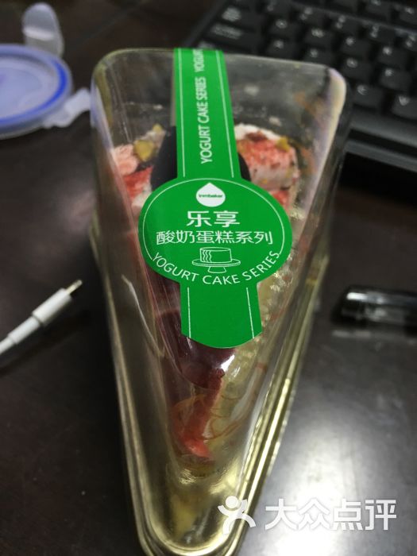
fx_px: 466
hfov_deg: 48.2
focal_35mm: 29
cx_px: 208
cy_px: 278
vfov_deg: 61.7
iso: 125
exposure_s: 1/33
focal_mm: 4.15
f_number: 2.2
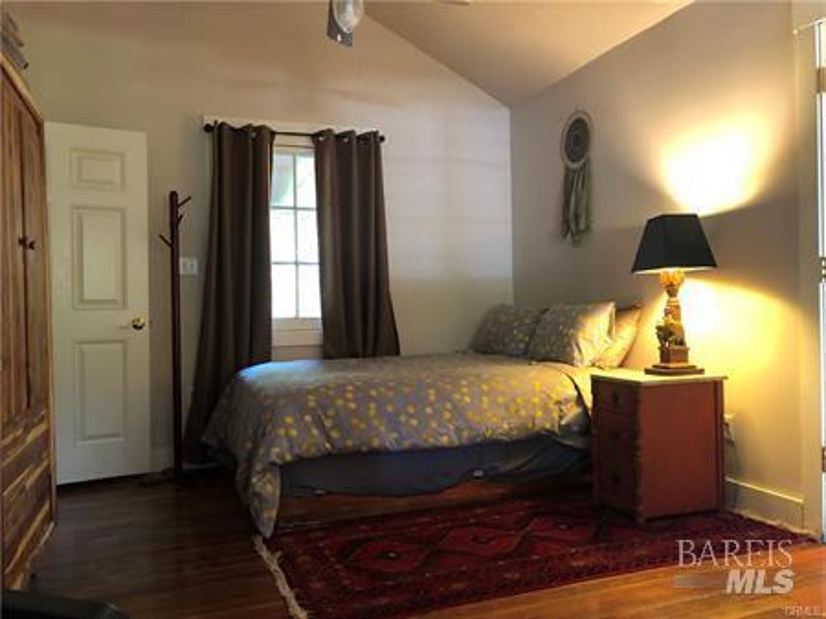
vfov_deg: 49.7
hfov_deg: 63.5
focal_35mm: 28
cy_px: 310
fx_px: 668
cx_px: 413
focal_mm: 3.99
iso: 100
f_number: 1.8
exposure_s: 1/9
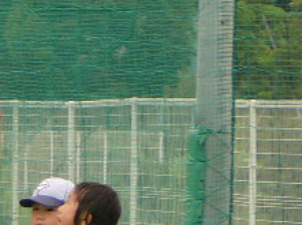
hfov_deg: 3.4
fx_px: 5078
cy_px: 198
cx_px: -120
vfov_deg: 2.5
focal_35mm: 583
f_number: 4
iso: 80
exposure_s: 1/100
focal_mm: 23.9
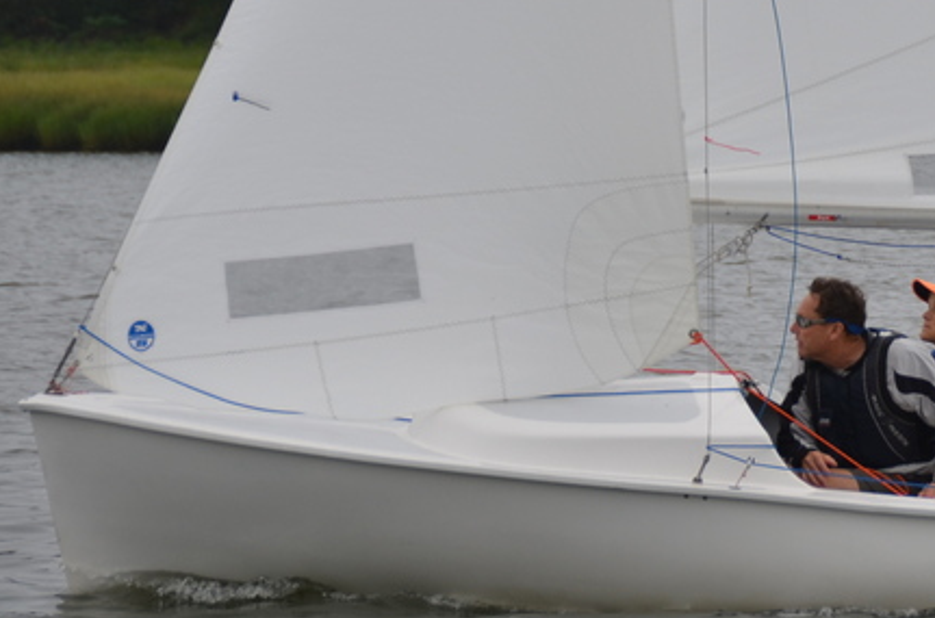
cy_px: -95
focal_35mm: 481
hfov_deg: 4.3
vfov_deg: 2.8
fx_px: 12465
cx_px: 1067
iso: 200
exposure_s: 1/640
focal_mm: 135
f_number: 6.3
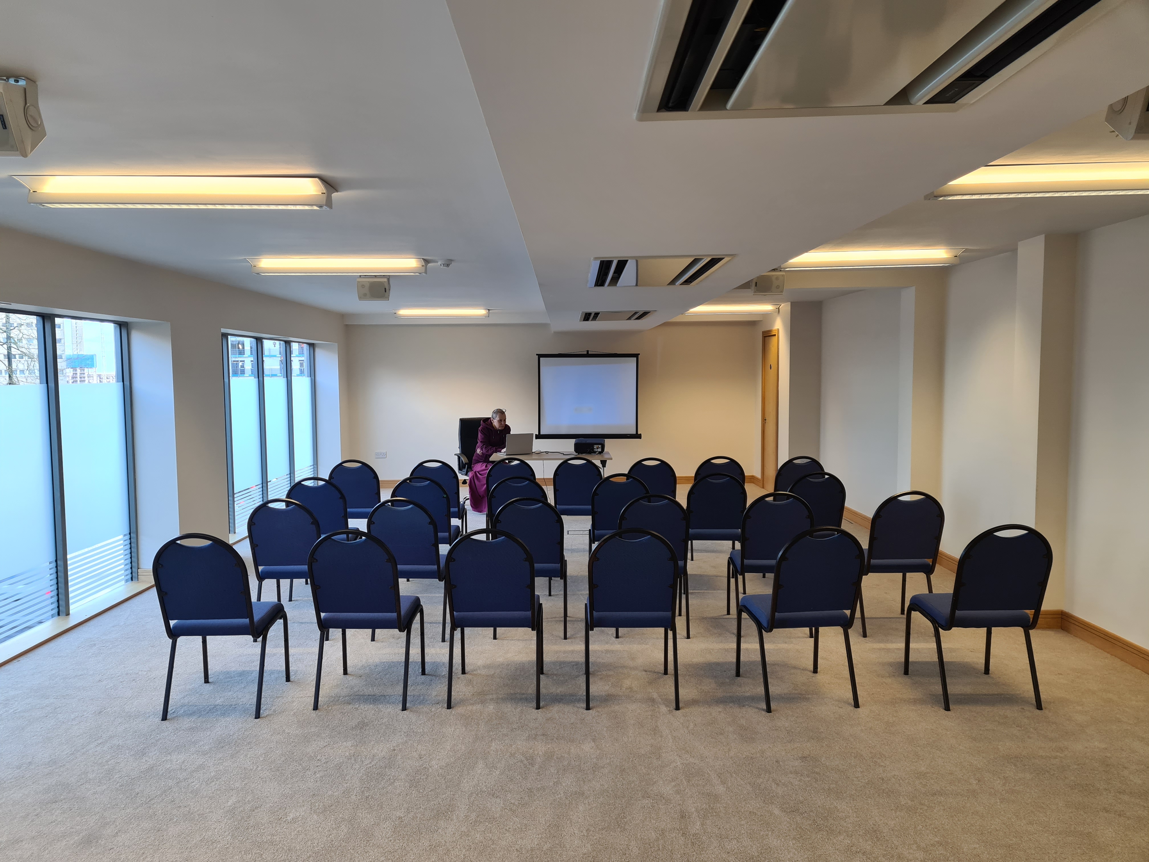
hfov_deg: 67.3
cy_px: 431
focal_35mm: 26
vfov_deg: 53.1
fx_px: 863
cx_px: 574
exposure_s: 1/100
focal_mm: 5.4
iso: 80
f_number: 1.8
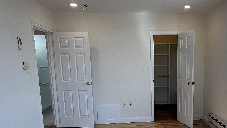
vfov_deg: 40.7
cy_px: 91
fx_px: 169
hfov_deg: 65.8
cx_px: 155
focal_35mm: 28
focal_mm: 1.57
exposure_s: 1/128
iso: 32
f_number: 1.8
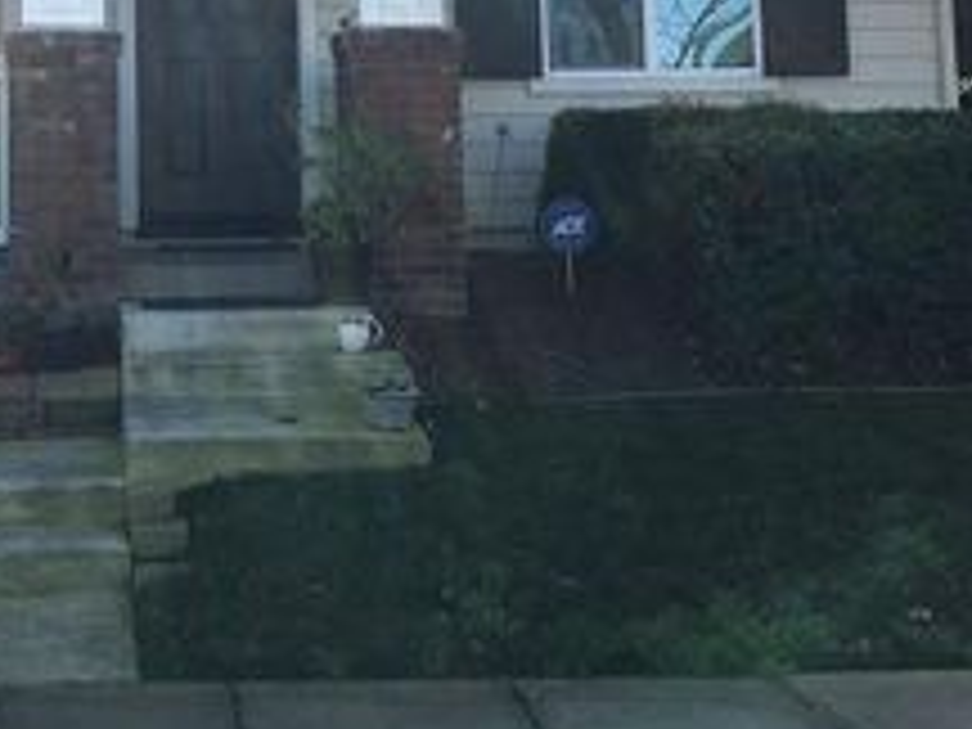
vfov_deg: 21.1
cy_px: -29
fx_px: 1881
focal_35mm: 67
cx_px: 162
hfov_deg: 28.2
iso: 25
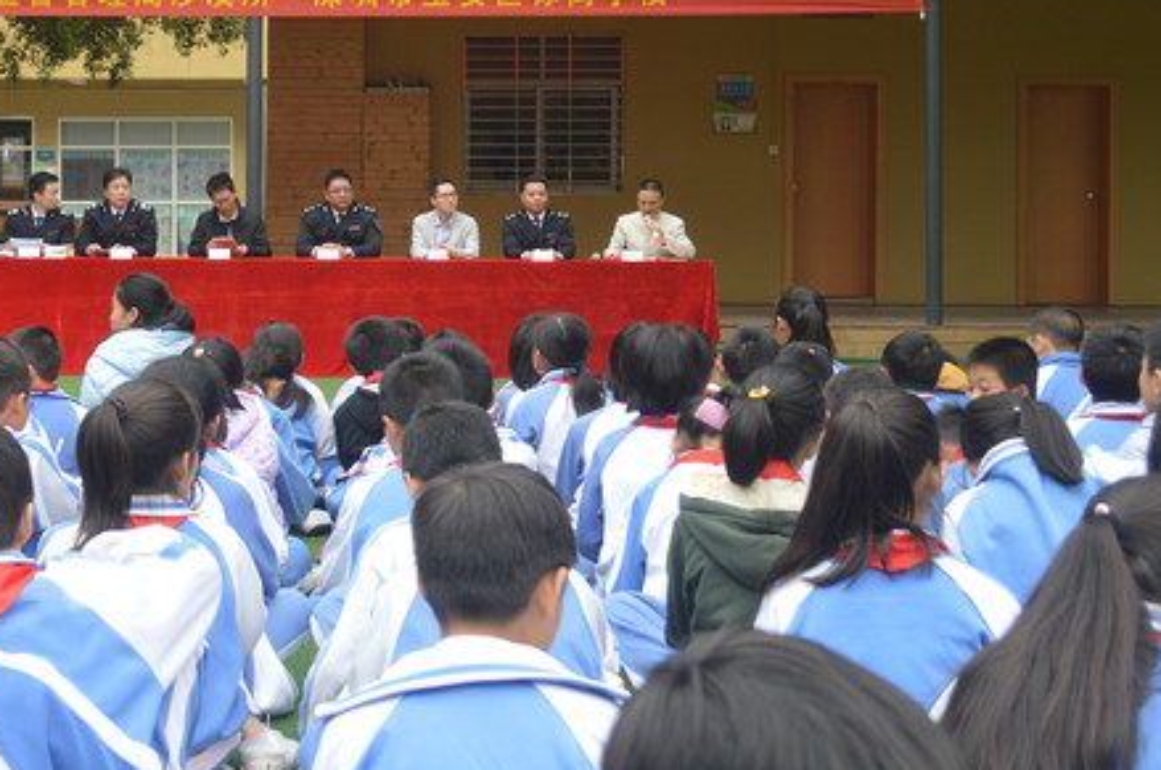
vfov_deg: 21.0
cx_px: 320
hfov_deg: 31.0
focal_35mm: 64
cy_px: 228
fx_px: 2060
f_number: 5
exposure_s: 1/100
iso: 400
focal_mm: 26
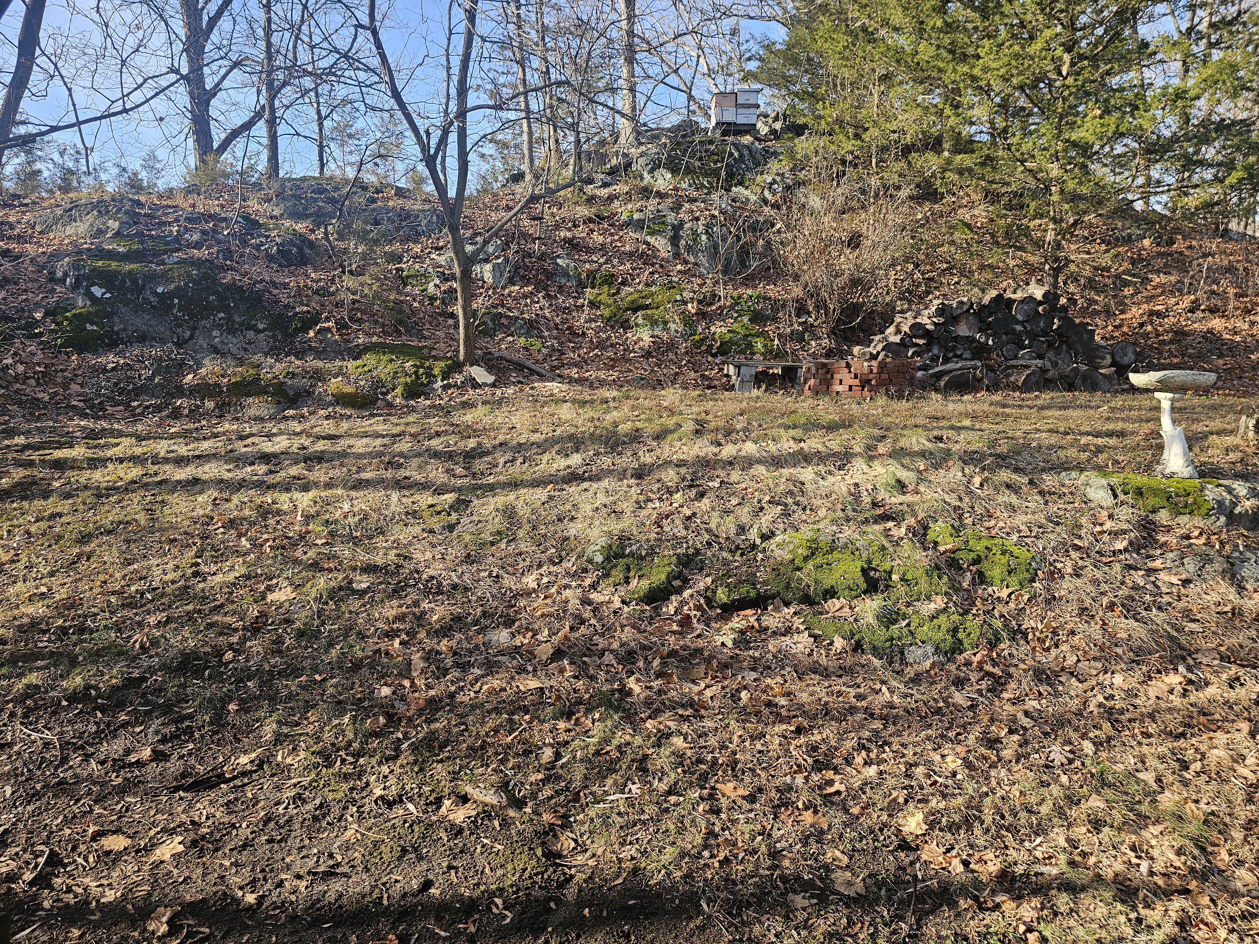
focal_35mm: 23
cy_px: 472
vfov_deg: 58.9
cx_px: 630
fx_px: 837
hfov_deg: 73.9
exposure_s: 1/120
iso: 12
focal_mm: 6.3
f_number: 1.7
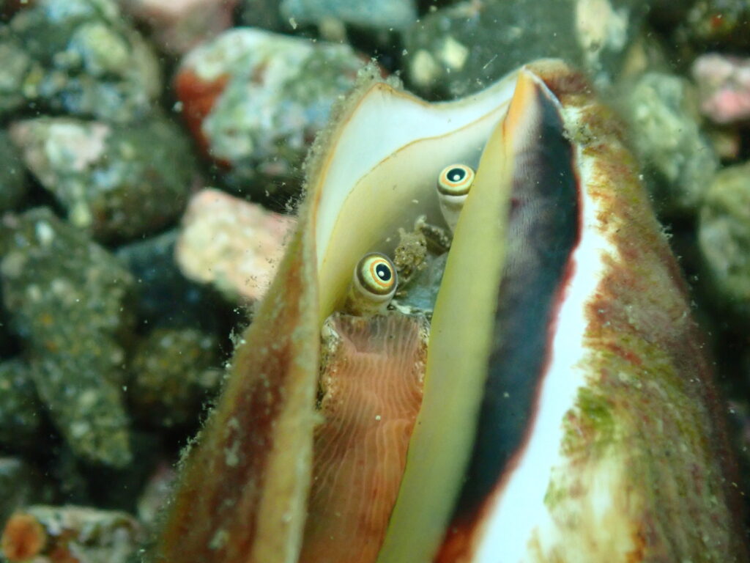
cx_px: 375
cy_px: 282
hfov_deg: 19.6
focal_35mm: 100
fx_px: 2167
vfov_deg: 14.8
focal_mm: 18
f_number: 4.9
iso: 800
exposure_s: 1/250
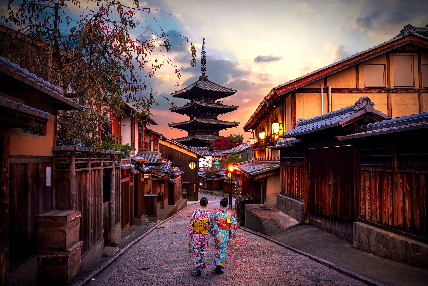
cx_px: 214
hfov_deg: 61.9
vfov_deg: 43.6
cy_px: 143
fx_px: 357
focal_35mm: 30
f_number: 7.1
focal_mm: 30
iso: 160
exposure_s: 1/1.25
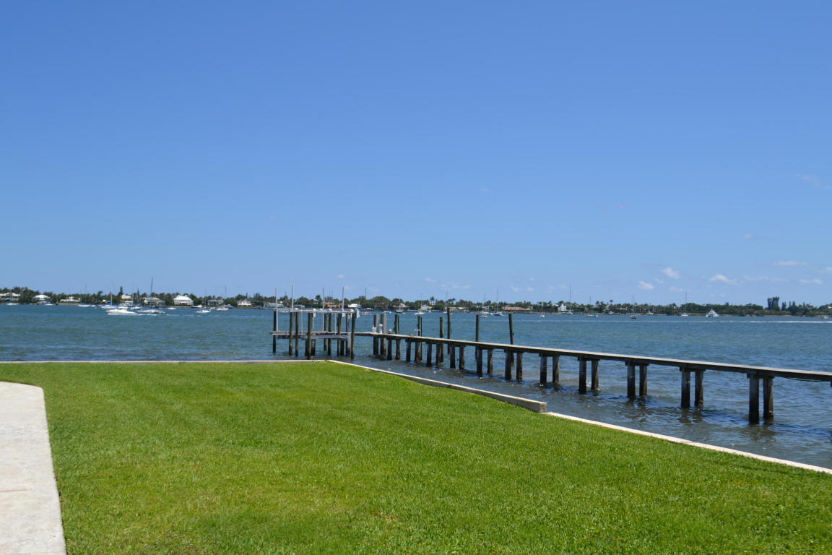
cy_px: 278
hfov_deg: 57.2
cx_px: 416
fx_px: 763
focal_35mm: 33
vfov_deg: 40.0
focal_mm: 22
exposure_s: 1/250
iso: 100
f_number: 8
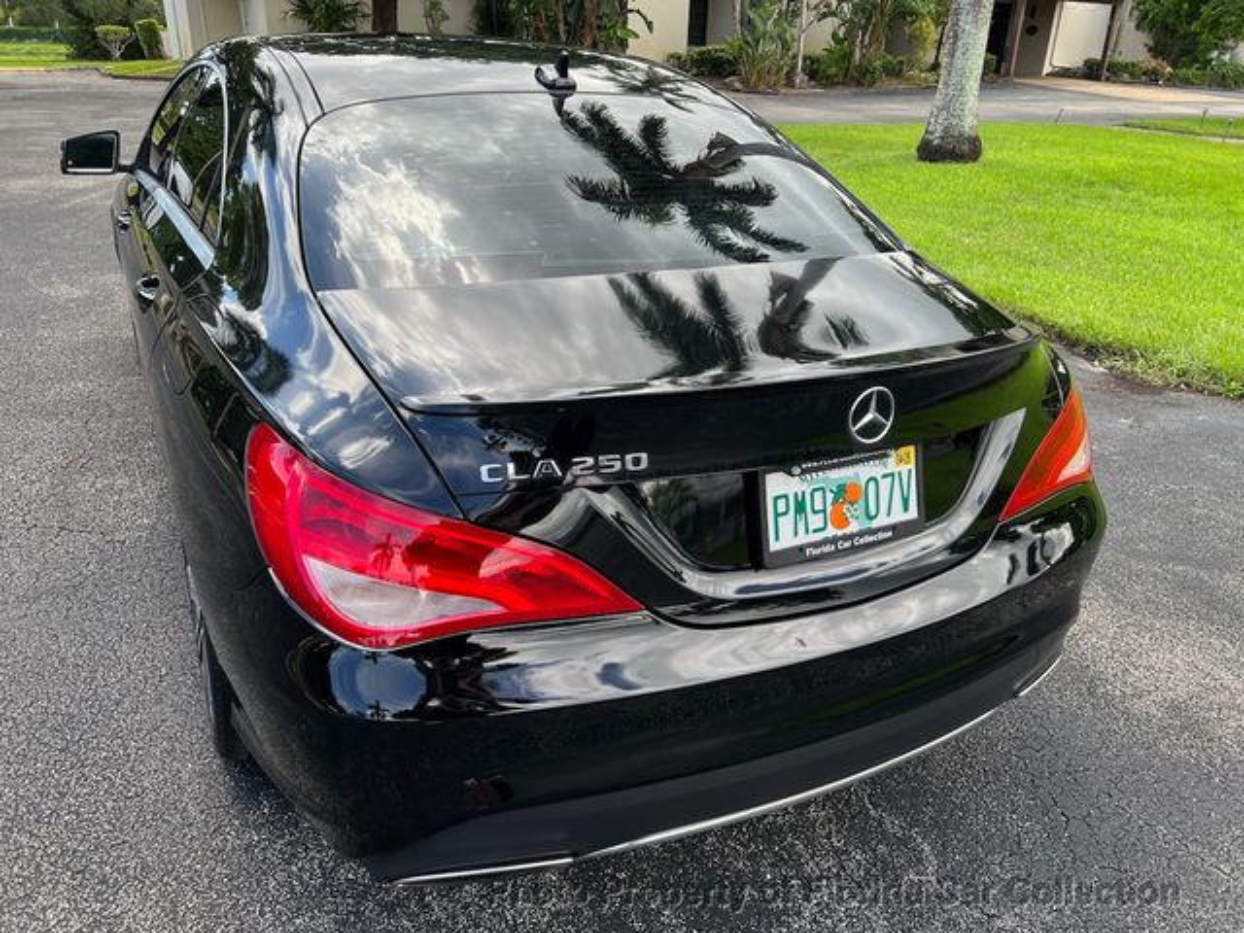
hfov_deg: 67.3
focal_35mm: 26
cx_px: 622
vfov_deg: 53.1
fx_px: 934
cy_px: 466
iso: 50
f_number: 1.5
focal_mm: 5.7
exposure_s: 1/666
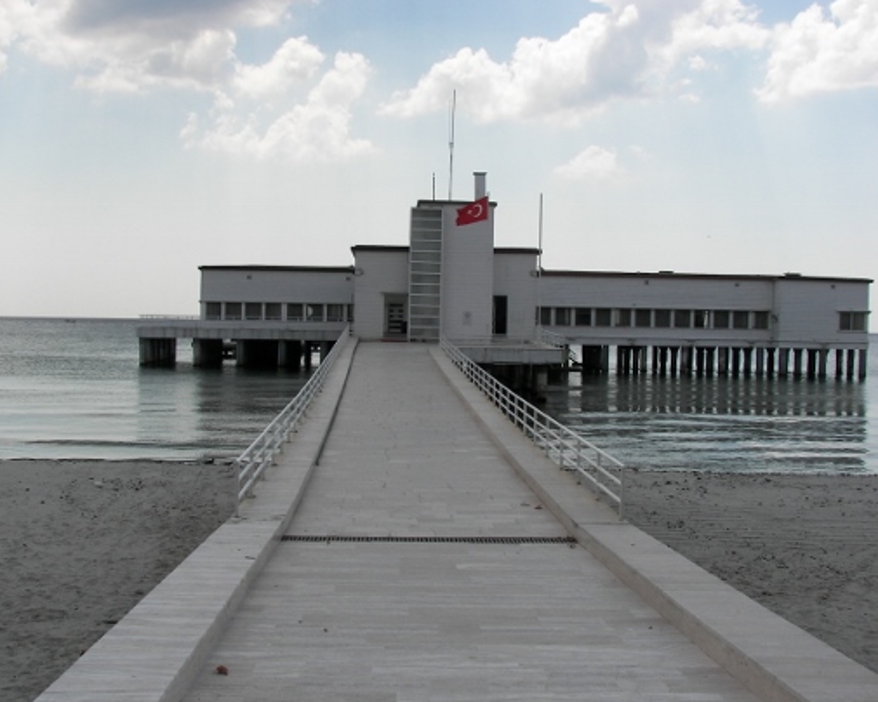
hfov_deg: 37.3
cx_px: 435
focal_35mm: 50
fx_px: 1299
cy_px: 347
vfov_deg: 30.3
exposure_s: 1/640
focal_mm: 7.8
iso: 50
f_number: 4
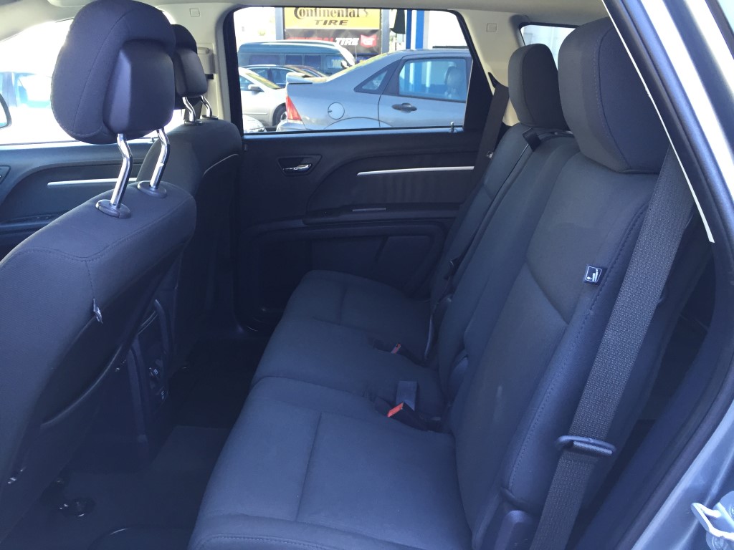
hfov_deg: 61.7
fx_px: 615
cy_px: 275
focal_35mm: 29
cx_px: 367
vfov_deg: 48.2
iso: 64
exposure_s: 1/30
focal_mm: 4.15
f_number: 2.2
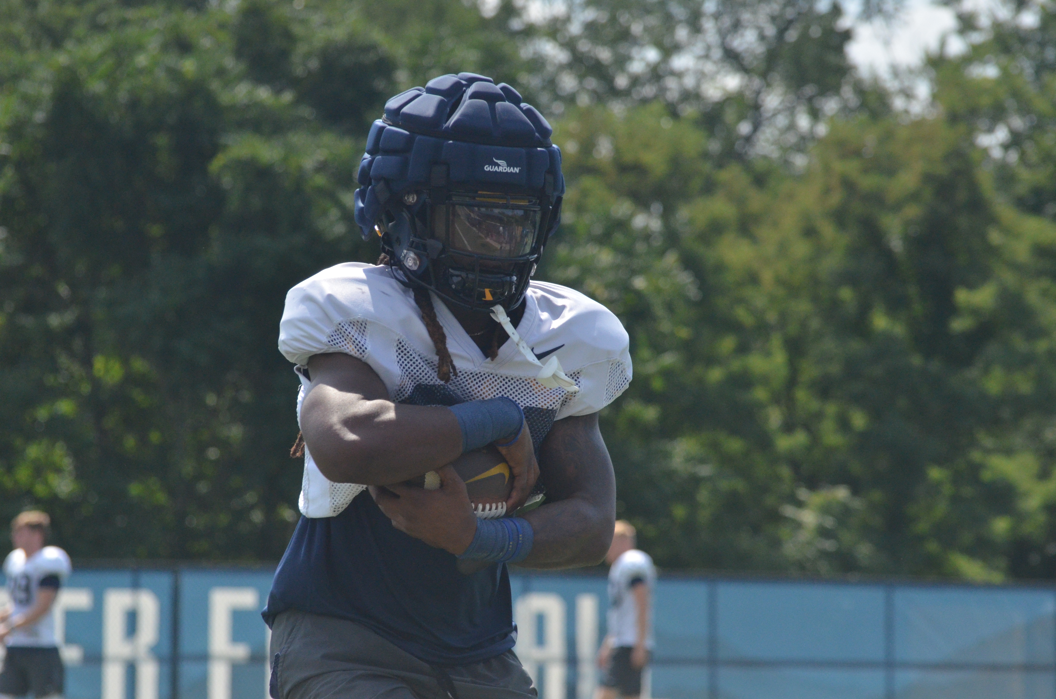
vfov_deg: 8.3
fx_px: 4830
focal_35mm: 165
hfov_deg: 12.5
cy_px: 350
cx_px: 528
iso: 1600
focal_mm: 110
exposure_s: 1/8000
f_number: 5
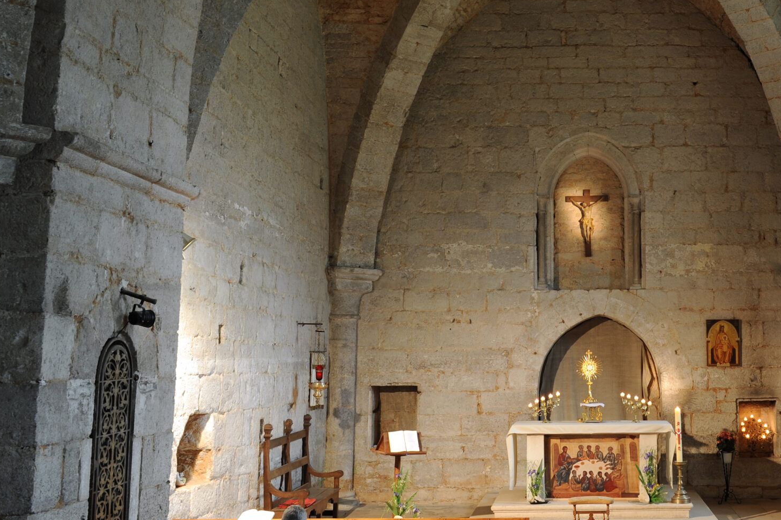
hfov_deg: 39.2
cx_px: 594
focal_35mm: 49
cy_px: 189
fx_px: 1062
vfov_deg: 27.4
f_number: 8
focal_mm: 29
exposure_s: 1
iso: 200
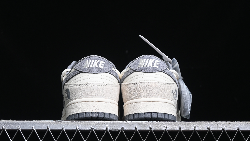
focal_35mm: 83
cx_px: 125
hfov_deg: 25.6
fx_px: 550
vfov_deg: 14.6
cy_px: 65
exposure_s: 1/50
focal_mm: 50
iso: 160
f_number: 6.3
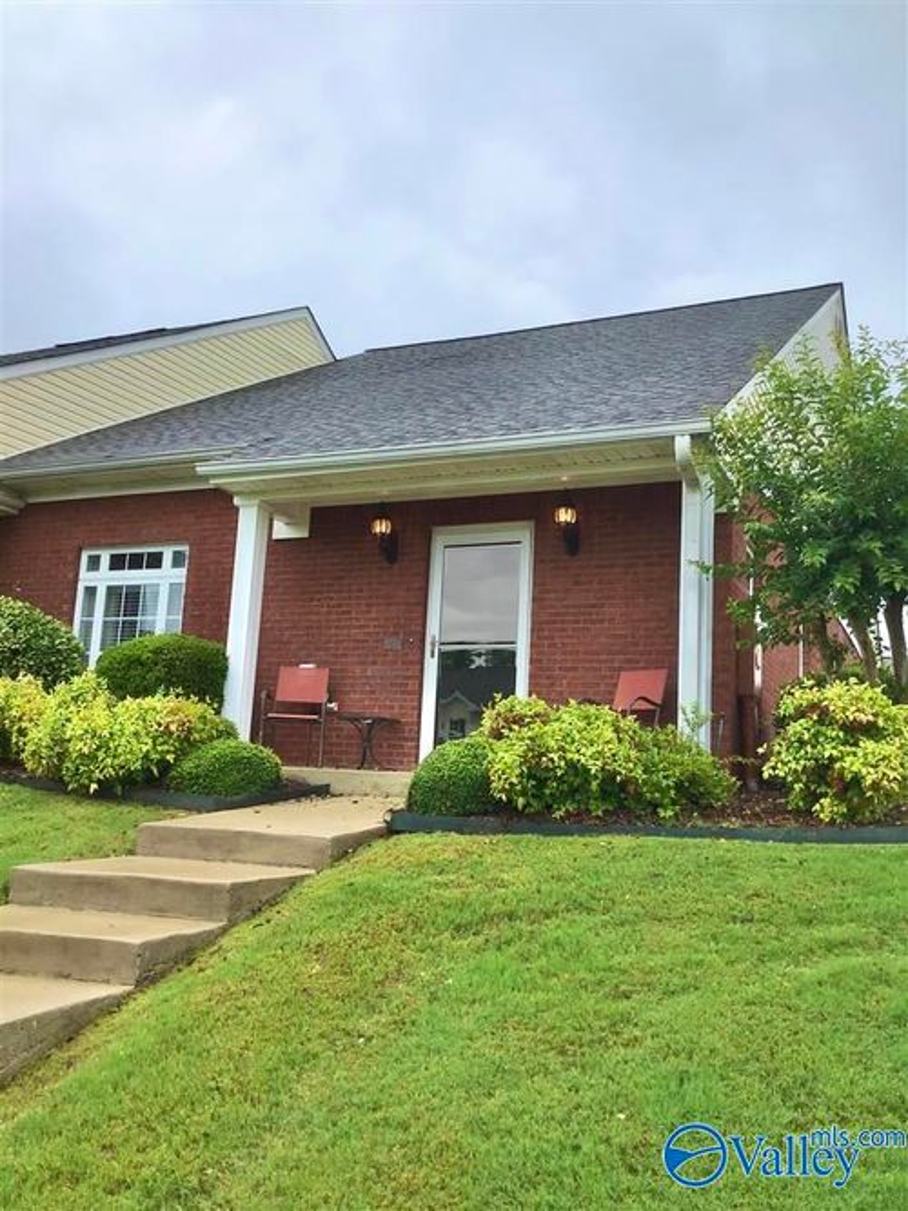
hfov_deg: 45.4
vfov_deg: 58.4
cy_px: 606
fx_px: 1085
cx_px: 454
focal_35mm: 31
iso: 25
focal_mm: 3.3
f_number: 2.4
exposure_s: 1/799
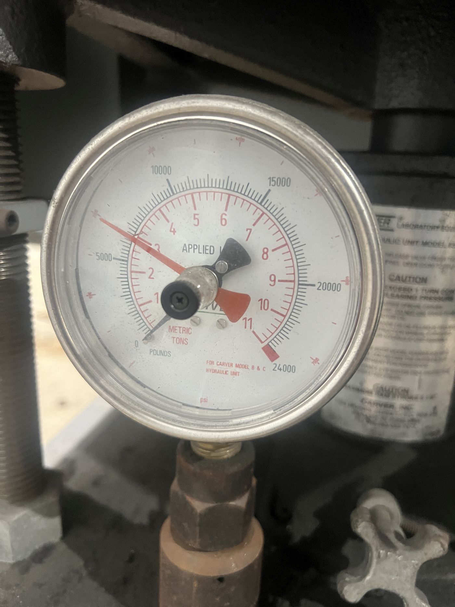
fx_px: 456
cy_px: 304
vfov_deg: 67.3
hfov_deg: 53.1
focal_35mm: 26
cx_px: 228
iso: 500
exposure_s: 1/60
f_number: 1.5
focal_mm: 5.7
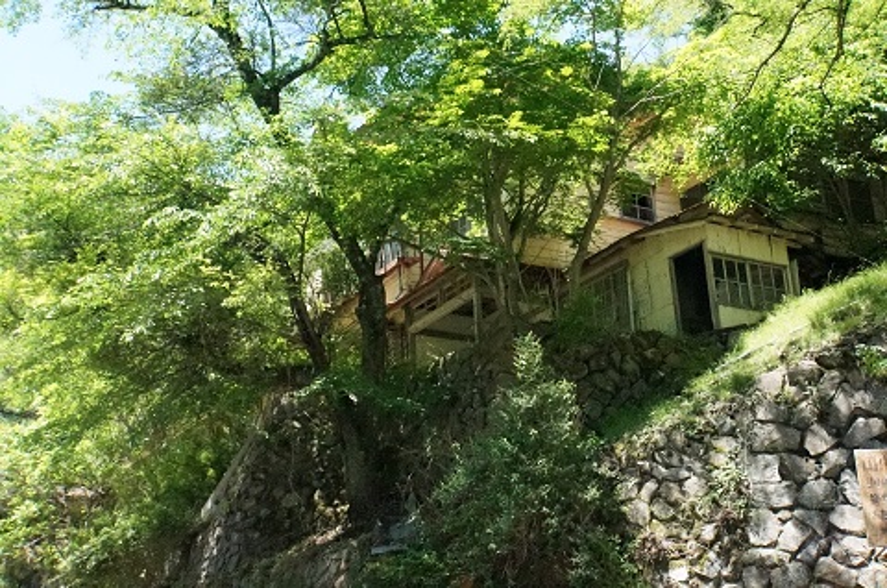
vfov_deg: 27.5
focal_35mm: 49
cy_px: 294
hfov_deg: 40.6
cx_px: 444
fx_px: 1199
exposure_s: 1/2500
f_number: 13
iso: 12800
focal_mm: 32.5
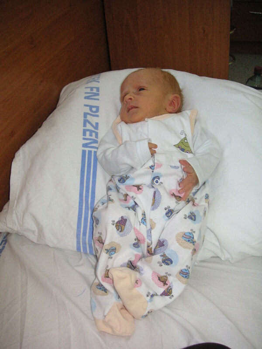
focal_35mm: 37
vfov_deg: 50.1
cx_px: 131
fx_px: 373
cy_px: 174
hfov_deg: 38.7
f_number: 2.8
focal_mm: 6.1
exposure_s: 1/45
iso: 160
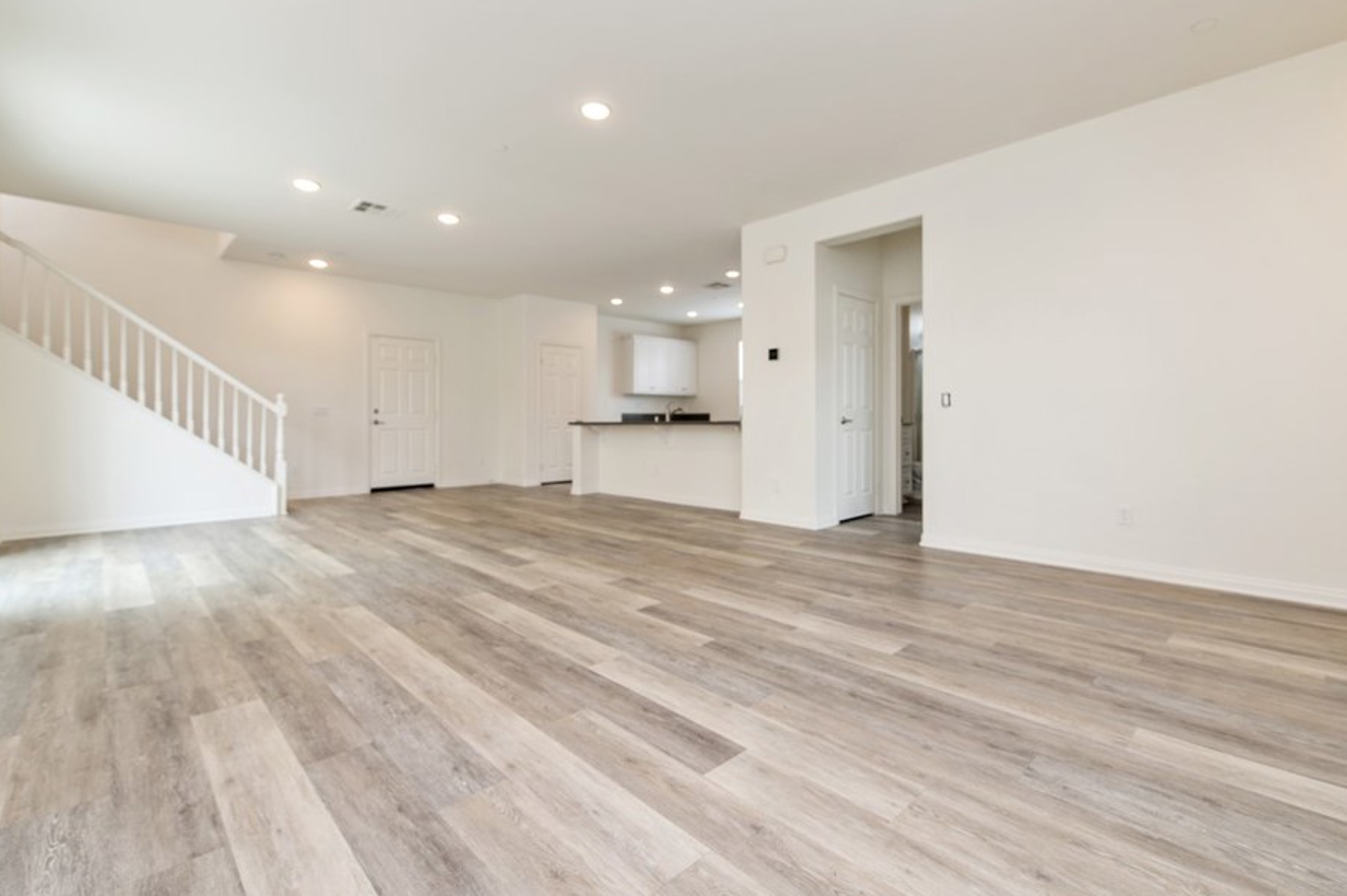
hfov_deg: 96.7
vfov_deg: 73.6
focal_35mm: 16
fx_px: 598
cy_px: 426
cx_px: 695
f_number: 4
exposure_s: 1/60
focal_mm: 14
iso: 280
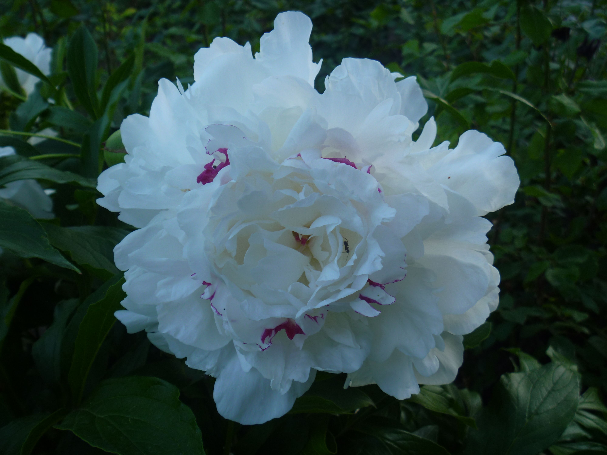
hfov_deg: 52.6
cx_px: 304
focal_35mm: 35
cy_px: 228
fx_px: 614
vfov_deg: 40.7
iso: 80
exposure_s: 1/80
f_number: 3.5
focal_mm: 6.3
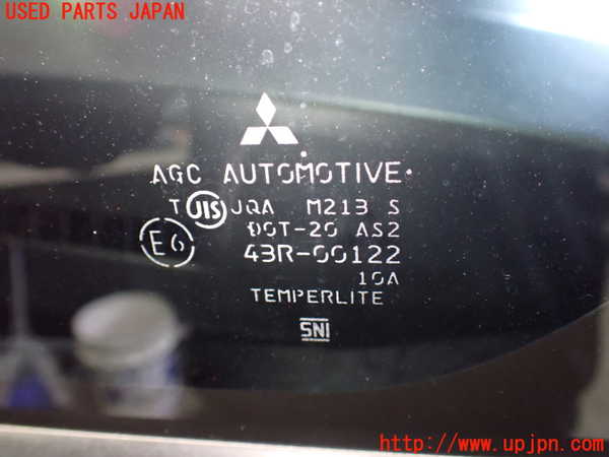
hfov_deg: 60.0
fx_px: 528
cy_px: 228
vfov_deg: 46.8
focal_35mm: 30
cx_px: 304
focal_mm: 5.4
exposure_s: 1/30
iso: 1250
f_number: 2.3
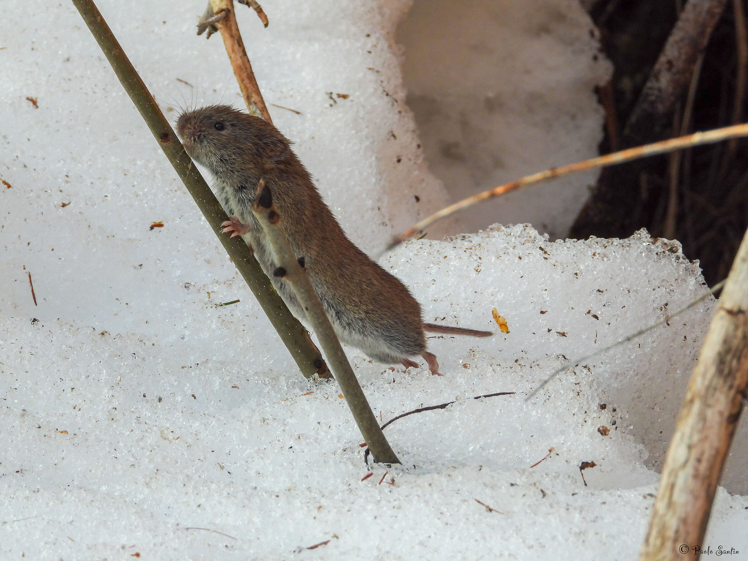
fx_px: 8643
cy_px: 280
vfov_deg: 3.7
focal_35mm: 400
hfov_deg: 5.0
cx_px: 374
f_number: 5
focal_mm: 71.9
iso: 220
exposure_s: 1/250
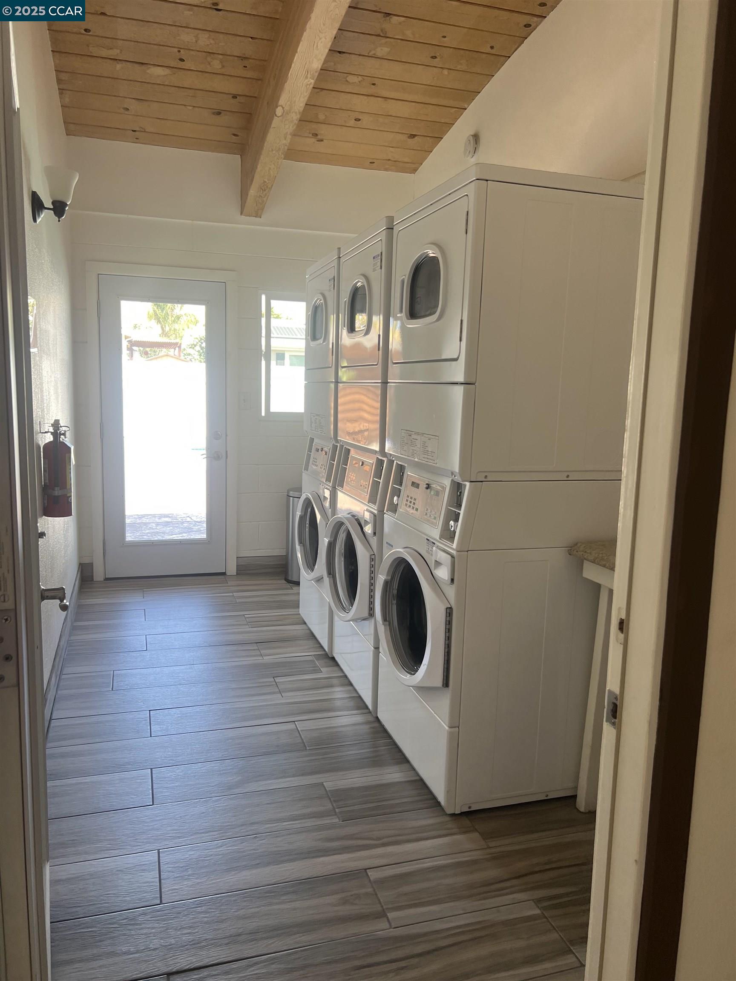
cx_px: 368
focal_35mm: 26
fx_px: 737
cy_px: 490
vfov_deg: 67.3
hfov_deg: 53.1
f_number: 1.5
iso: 50
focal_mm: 5.7
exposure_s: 1/121
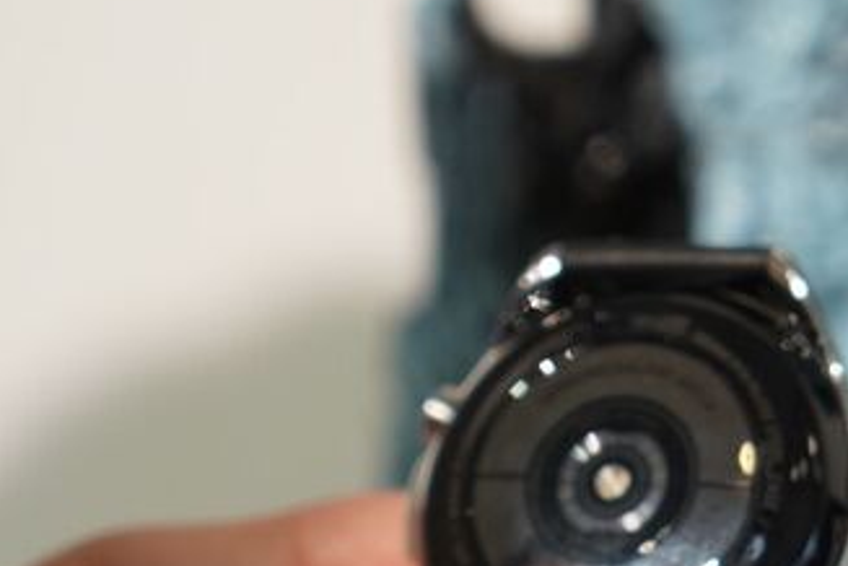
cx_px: 1058
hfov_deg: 11.6
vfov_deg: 7.9
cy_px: 457
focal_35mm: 173
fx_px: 4075
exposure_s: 1/125
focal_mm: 59
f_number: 4
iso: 800
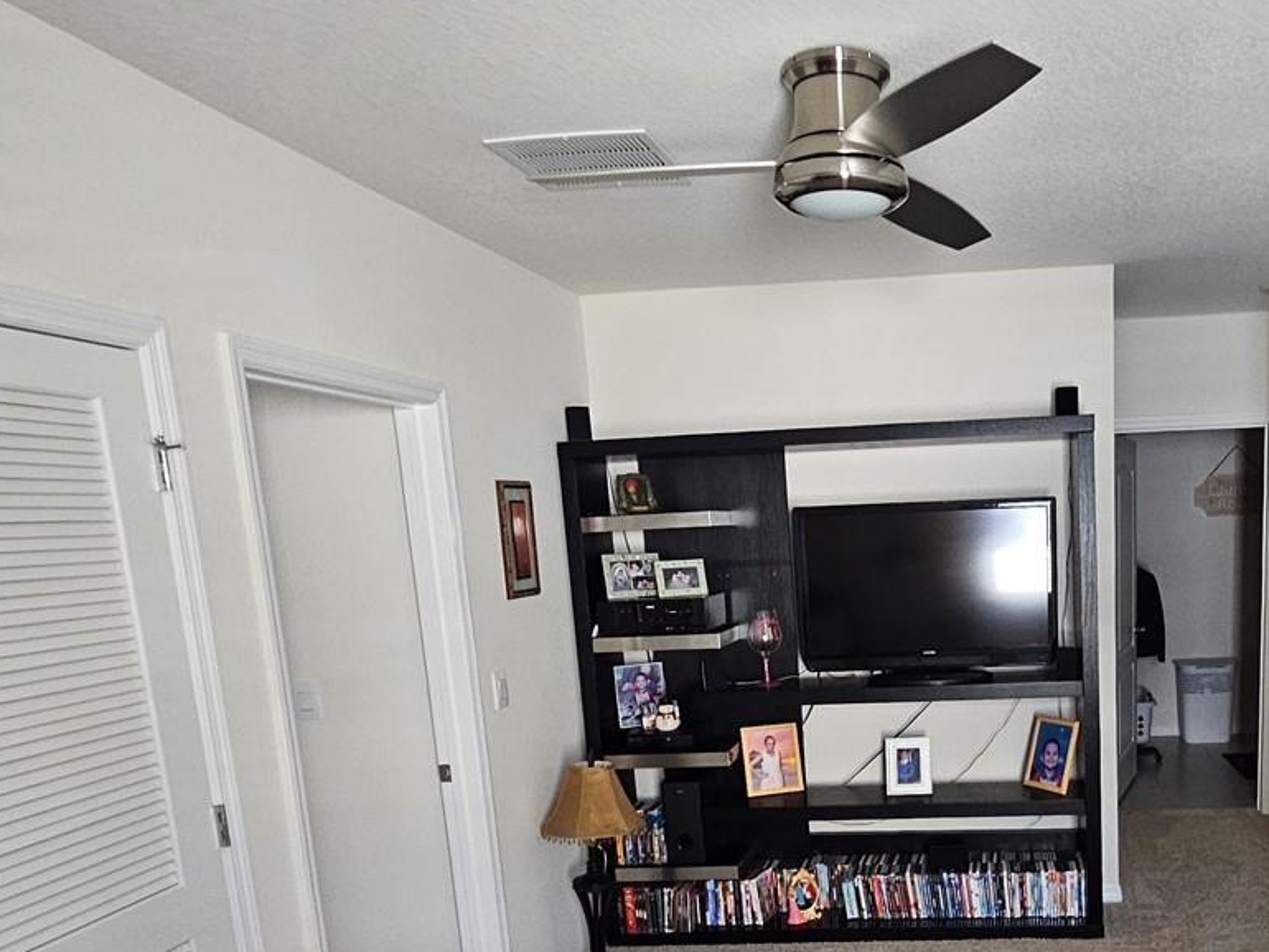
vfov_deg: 49.3
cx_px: 916
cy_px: 718
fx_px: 990
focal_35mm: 27
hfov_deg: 62.4
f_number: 2.2
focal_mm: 2.2
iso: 320
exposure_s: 1/40
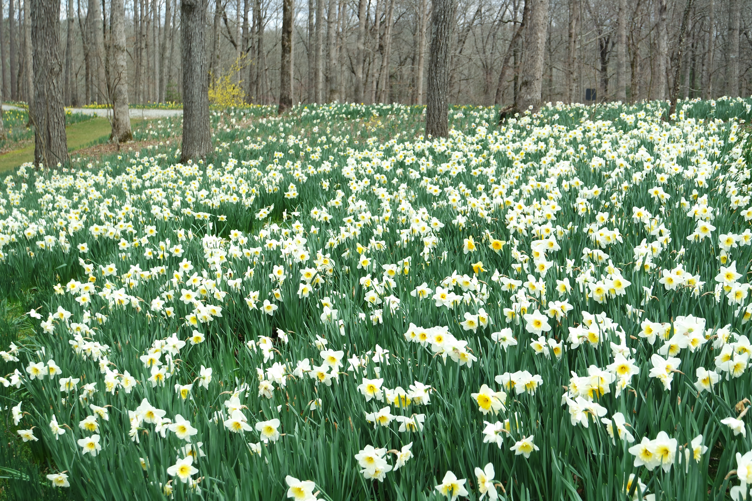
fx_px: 1044
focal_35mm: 50
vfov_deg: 27.0
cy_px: 250
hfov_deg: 39.6
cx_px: 376
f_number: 5.6
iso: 100
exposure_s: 1/200
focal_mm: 33
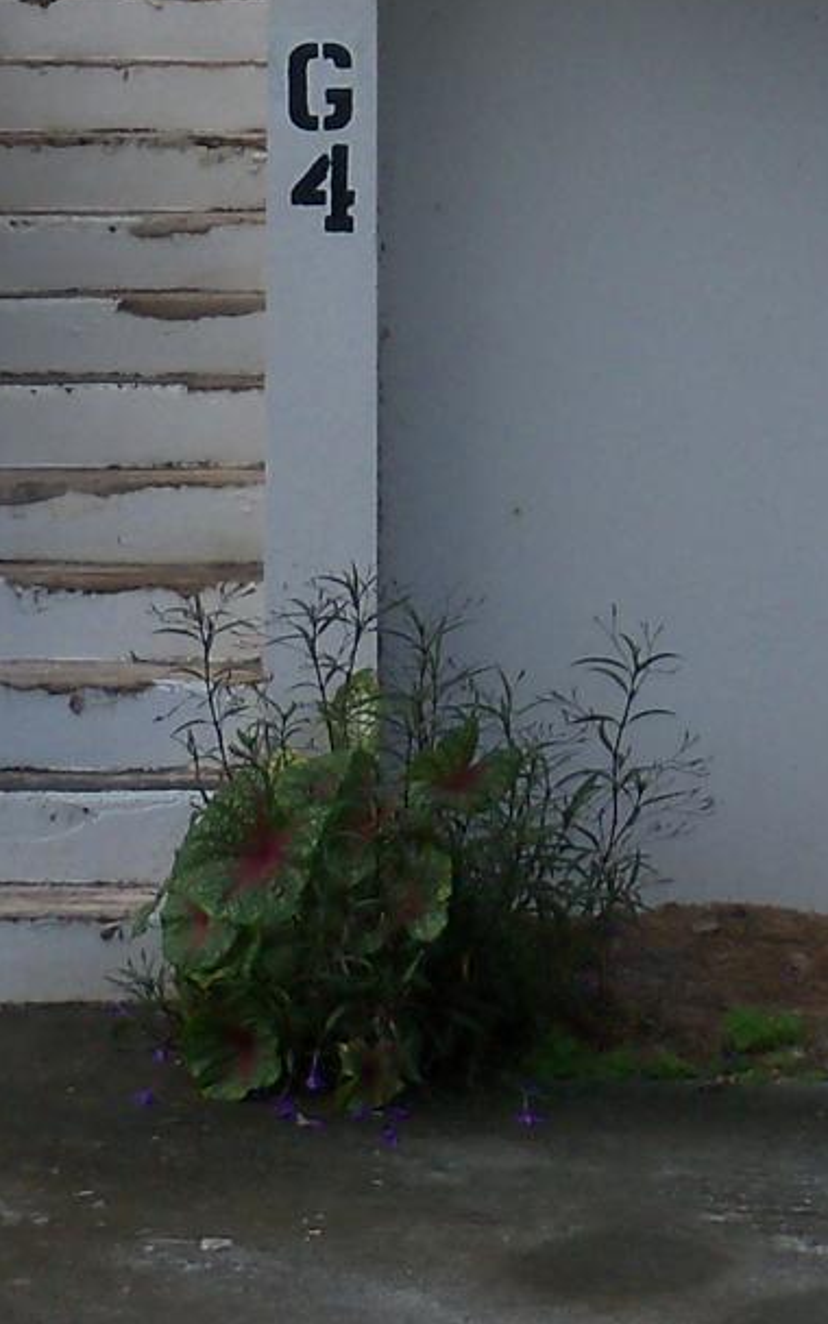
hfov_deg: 10.6
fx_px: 4405
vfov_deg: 15.8
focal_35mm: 122
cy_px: -603
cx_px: 950
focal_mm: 6.2
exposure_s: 1/640
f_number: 3.5
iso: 80
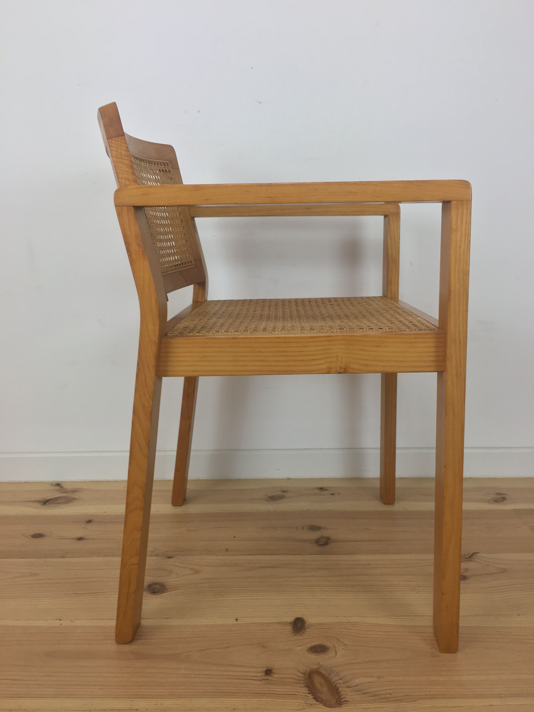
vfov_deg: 61.7
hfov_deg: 48.2
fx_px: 596
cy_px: 356
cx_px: 267
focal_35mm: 29
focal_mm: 4.15
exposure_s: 1/50
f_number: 2.2
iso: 32
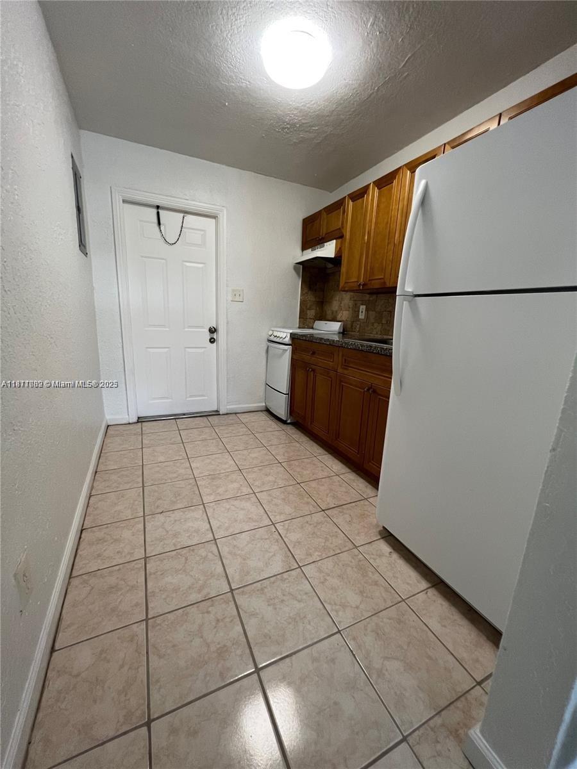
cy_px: 384
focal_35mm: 13
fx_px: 289
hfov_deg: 89.9
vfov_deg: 106.2
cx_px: 288
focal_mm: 1.57
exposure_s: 1/60
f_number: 1.8
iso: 160
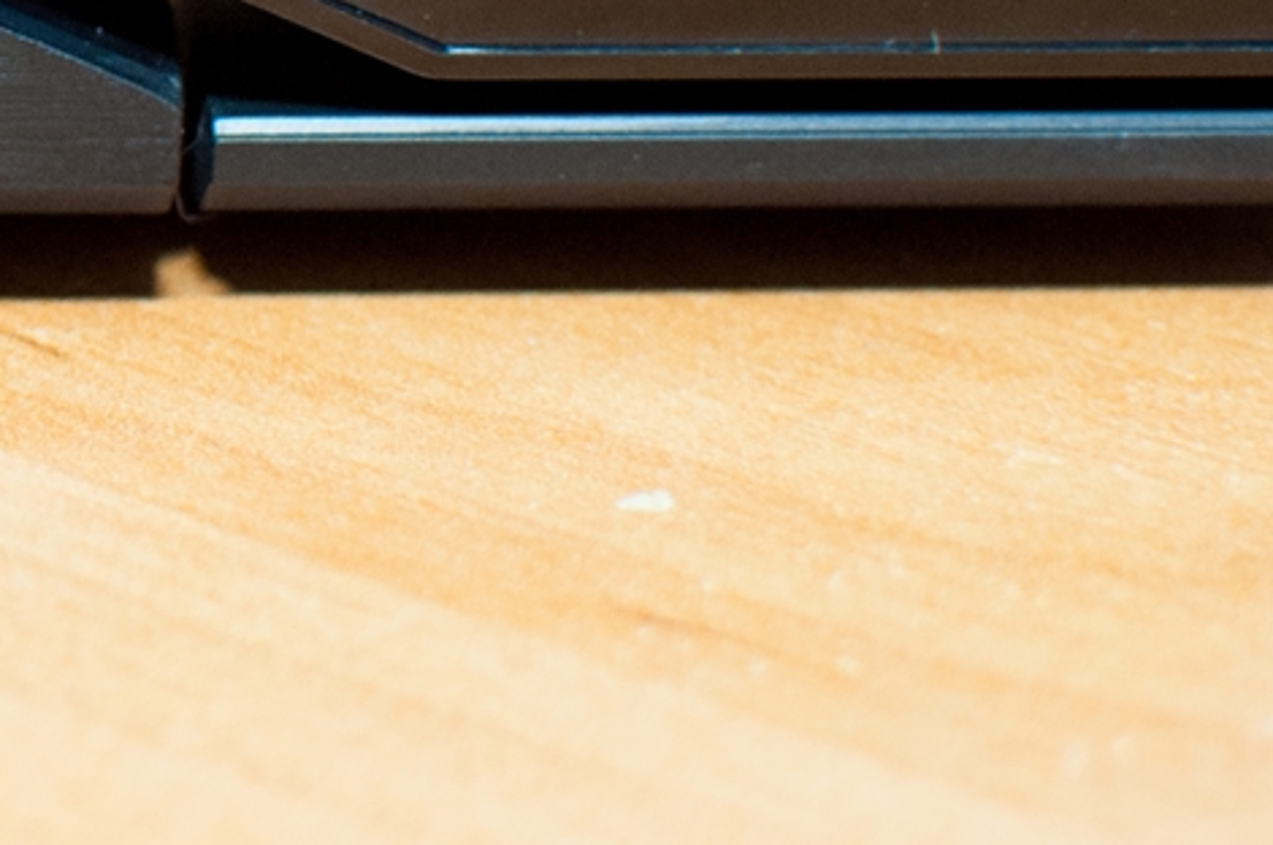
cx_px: -626
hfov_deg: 10.9
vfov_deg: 7.4
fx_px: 6417
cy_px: -447
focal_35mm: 182
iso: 1000
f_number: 3.5
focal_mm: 35
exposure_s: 1/50
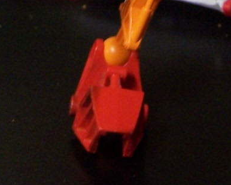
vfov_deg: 9.8
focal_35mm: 149
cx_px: 232
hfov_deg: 12.8
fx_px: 1019
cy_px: -151
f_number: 2.8
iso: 140
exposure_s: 1/8
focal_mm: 6.3
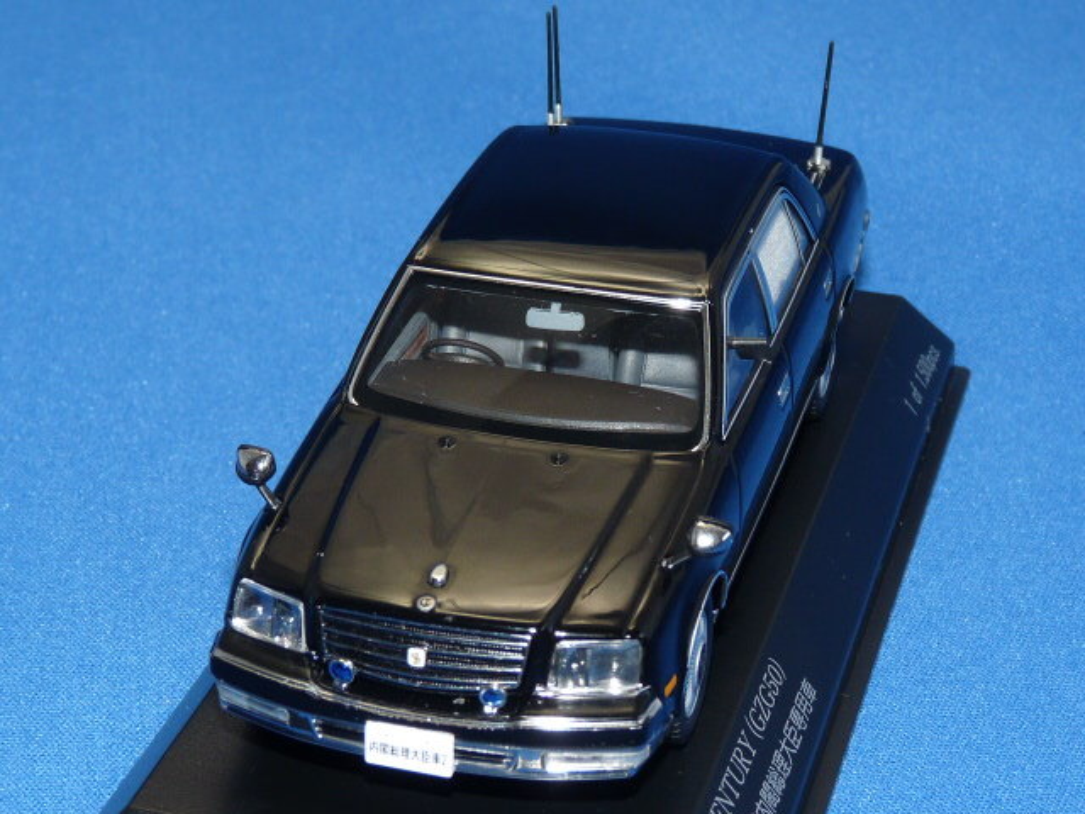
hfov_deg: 21.8
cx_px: 542
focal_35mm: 90
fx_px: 2821
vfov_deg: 16.4
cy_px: 407
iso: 100
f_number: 4
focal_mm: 9
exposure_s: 1/30
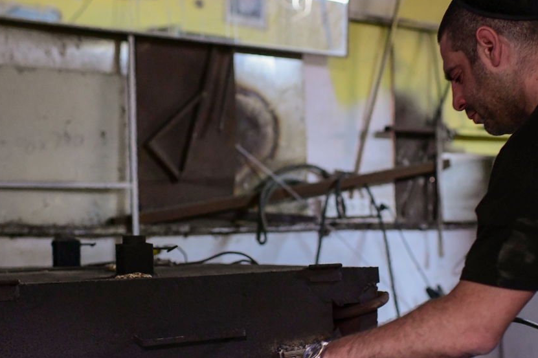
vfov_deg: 22.9
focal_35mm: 59
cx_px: 352
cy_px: 226
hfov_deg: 33.7
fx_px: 881
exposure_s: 1/250
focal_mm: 35
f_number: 2.5
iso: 5000
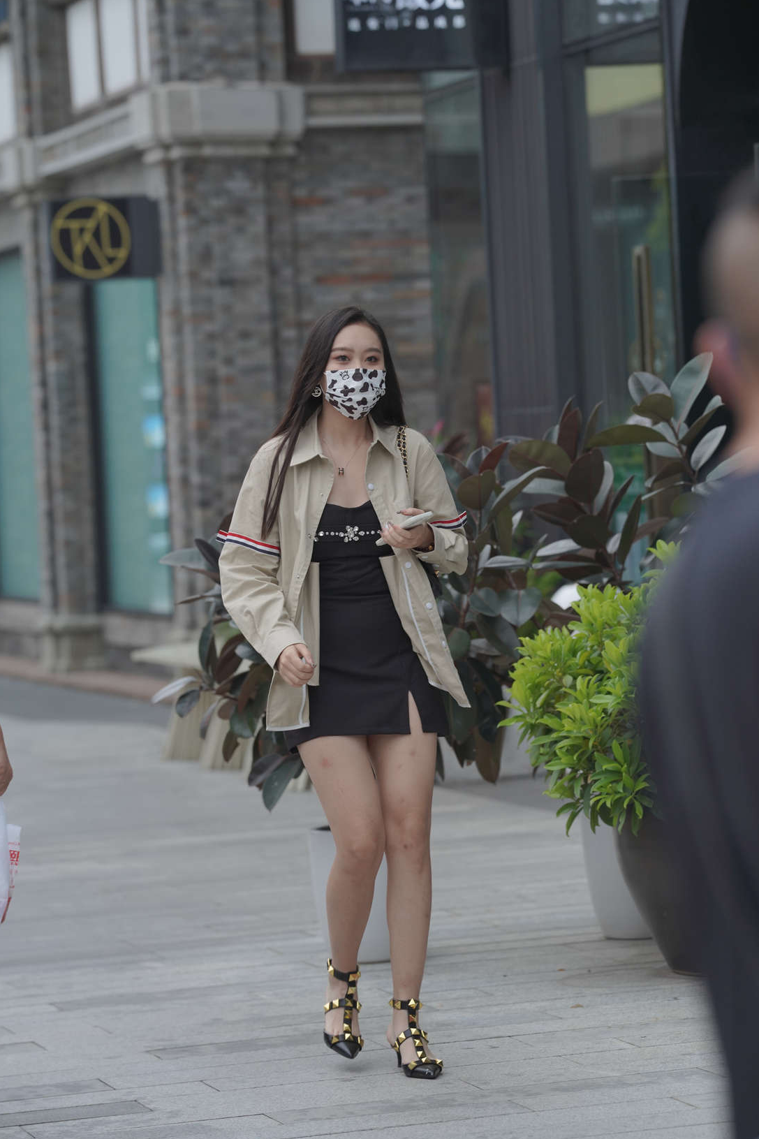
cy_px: 603
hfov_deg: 9.2
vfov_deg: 13.8
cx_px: 411
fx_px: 4713
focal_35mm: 149
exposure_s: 1/400
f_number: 3.5
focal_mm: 135
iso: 500
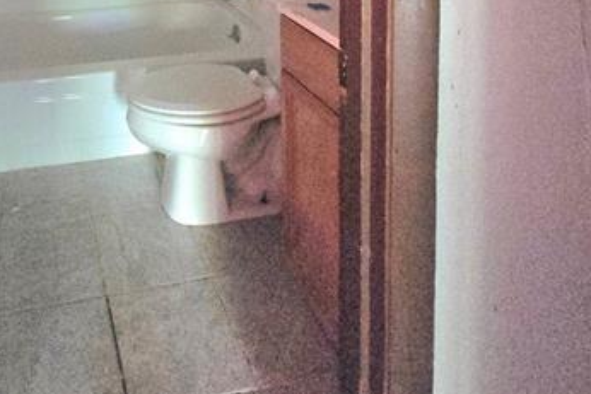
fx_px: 493
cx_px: 102
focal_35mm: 30
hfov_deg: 56.5
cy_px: -126
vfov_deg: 32.2
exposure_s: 1/30
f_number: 2.2
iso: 1250
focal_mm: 1.7
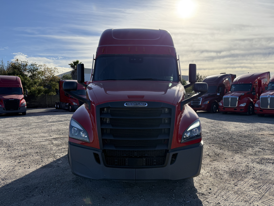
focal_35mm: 24
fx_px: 190
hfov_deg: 71.6
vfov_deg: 56.8
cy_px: 103
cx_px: 137
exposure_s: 1/6711
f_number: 1.78
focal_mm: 6.76
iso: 100
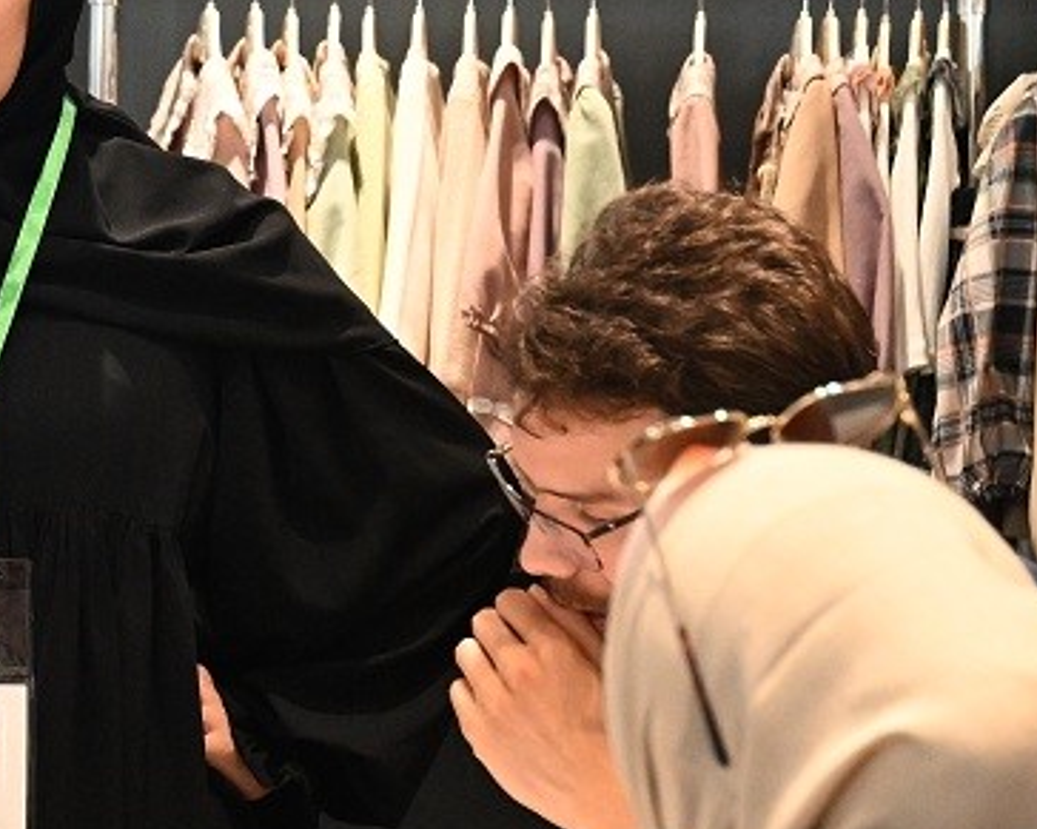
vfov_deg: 7.2
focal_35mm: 213
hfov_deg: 9.0
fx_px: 6535
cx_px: -54
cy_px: 651
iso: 3200
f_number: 3.5
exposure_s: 1/100
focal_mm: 50
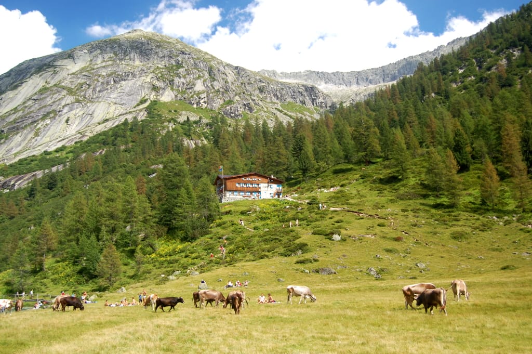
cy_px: 177
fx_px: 532
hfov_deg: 53.2
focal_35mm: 36
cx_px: 266
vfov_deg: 36.8
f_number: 5
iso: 200
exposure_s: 1/250
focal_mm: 24
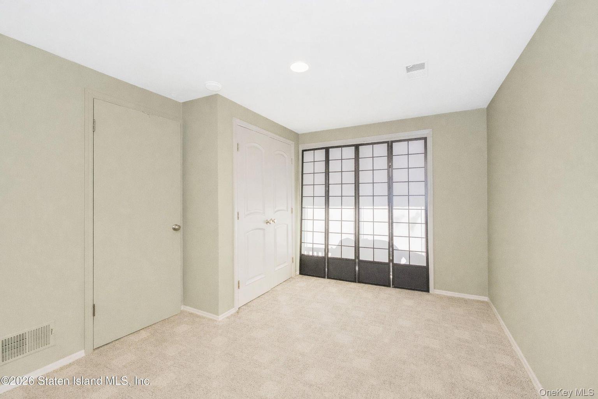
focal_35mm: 15
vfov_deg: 77.3
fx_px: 249
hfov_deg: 100.4
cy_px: 200
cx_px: 299
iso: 1600
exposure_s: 1/60
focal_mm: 10
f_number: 9
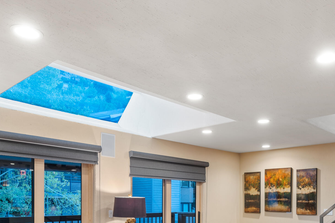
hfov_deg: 54.0
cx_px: 202
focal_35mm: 35
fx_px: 326
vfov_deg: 35.4
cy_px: 204
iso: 100
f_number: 7.1
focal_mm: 17
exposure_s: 2.5
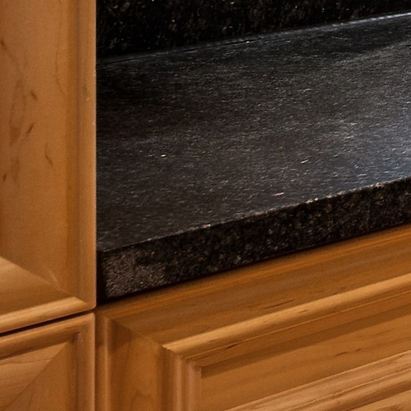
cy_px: -273
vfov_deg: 13.9
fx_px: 1545
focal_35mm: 115
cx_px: 1432
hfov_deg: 9.4
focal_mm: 17
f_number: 9
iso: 400
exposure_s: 1/10
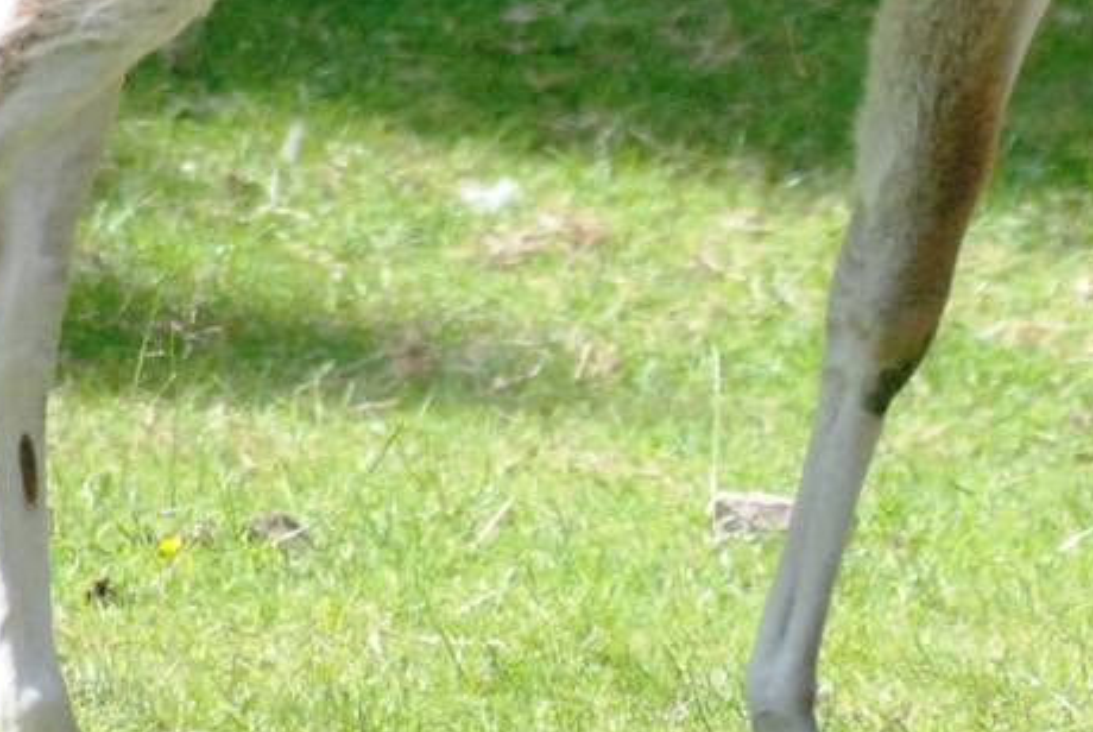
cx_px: 879
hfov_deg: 1.6
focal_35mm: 1251
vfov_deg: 1.1
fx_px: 38030
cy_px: -156
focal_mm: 240
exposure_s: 1/2000
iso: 1600
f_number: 5.6
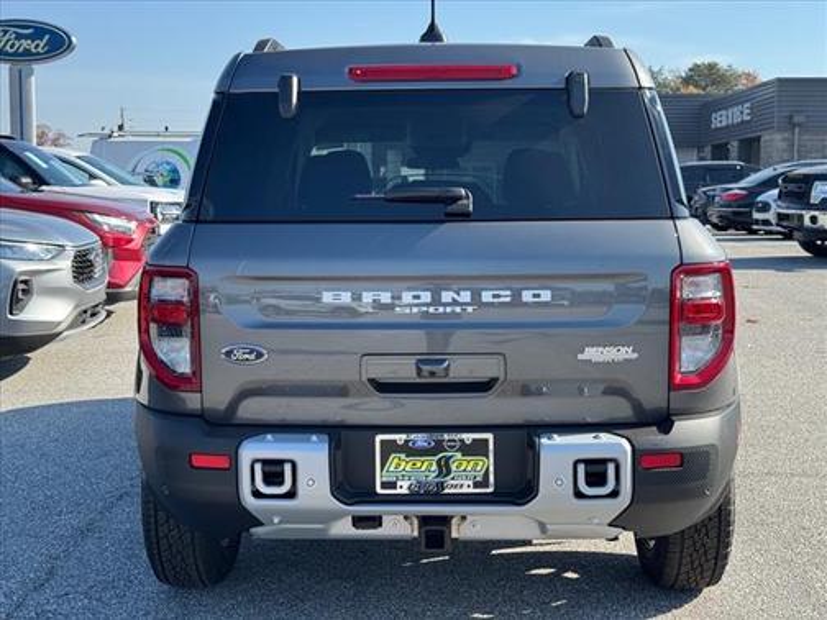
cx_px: 414
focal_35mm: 48
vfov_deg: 30.3
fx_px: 1147
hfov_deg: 39.7
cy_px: 310
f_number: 1.78
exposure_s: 1/1238
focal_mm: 6.76
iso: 64
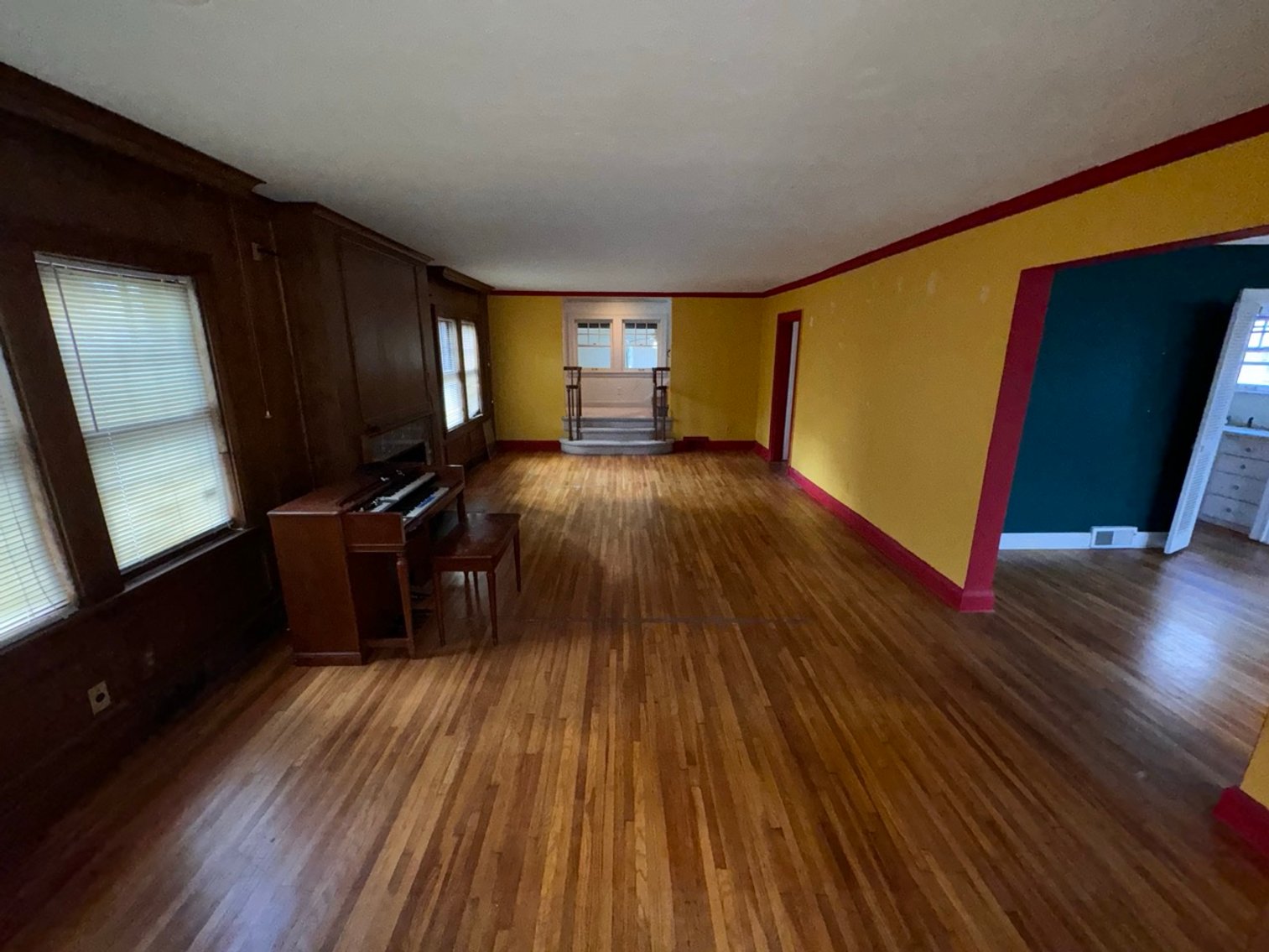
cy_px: 476
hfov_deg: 102.1
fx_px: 513
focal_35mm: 14
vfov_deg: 85.7
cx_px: 634
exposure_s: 1/40
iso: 320
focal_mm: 2.22
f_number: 2.2
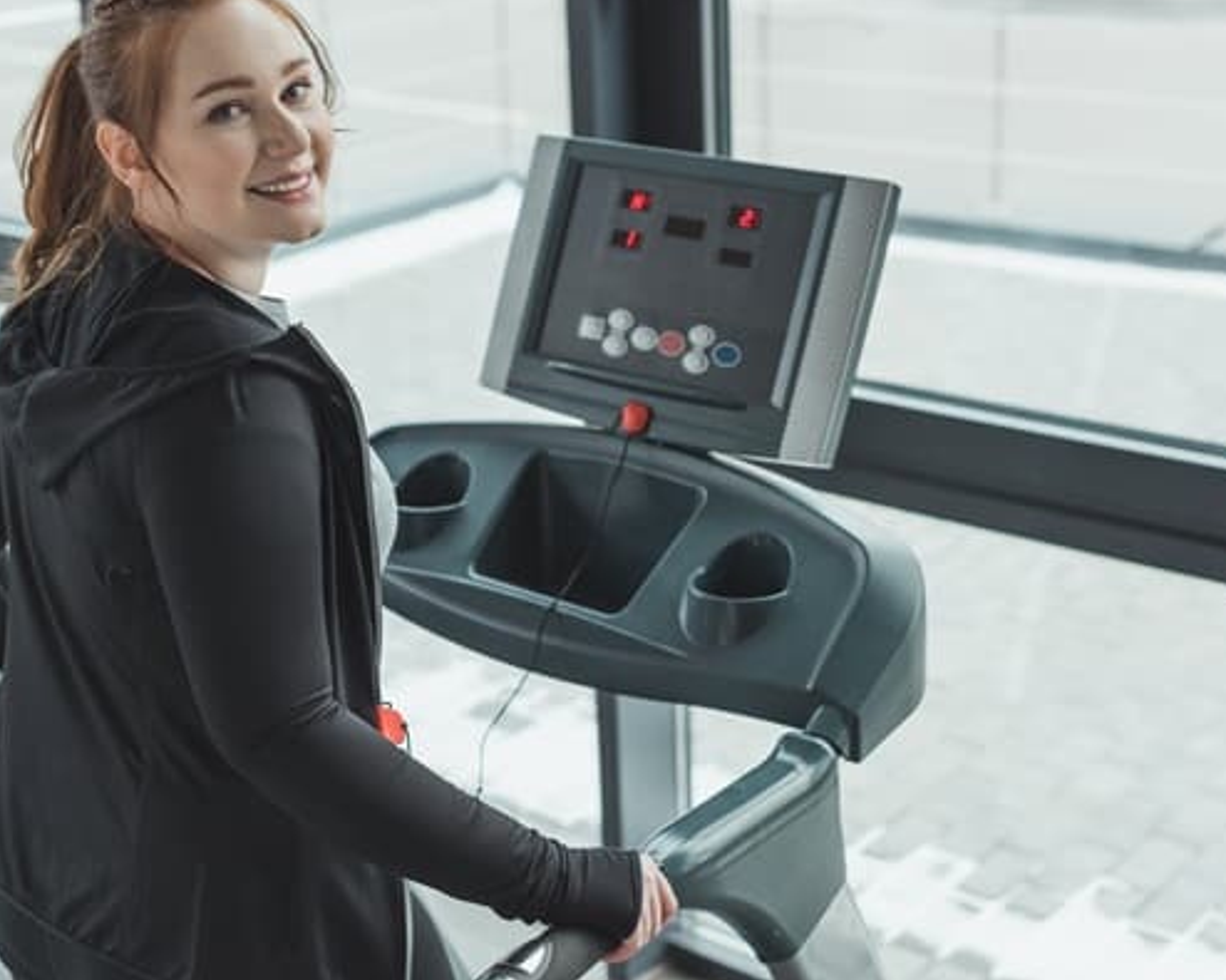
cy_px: 486
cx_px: 539
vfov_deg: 26.7
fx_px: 2068
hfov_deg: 33.0
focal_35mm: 57
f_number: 3.5
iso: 400
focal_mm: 50
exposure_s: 1/250
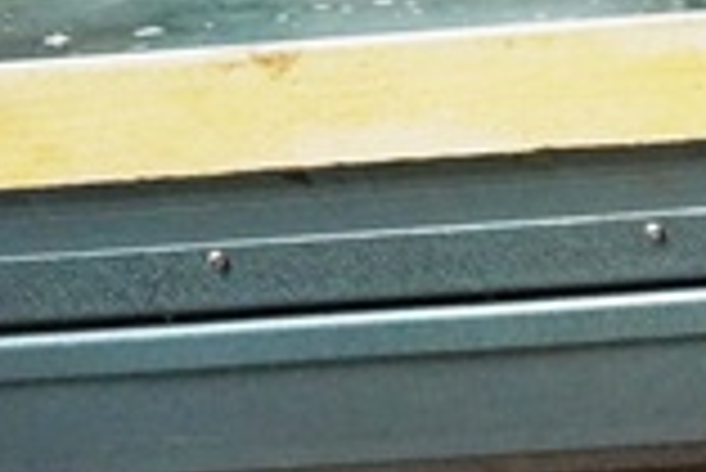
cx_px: 1383
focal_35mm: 110
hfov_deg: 15.2
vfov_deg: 11.7
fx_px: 2159
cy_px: 809
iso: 3200
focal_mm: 16
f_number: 3.5
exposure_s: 1/40
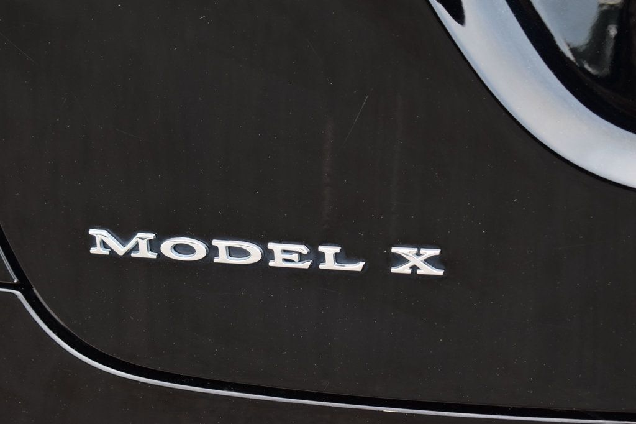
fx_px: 1457
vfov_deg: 16.5
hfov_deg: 24.6
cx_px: 318
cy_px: 212
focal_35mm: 82
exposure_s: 1/20
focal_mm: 55
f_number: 6.3
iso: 400
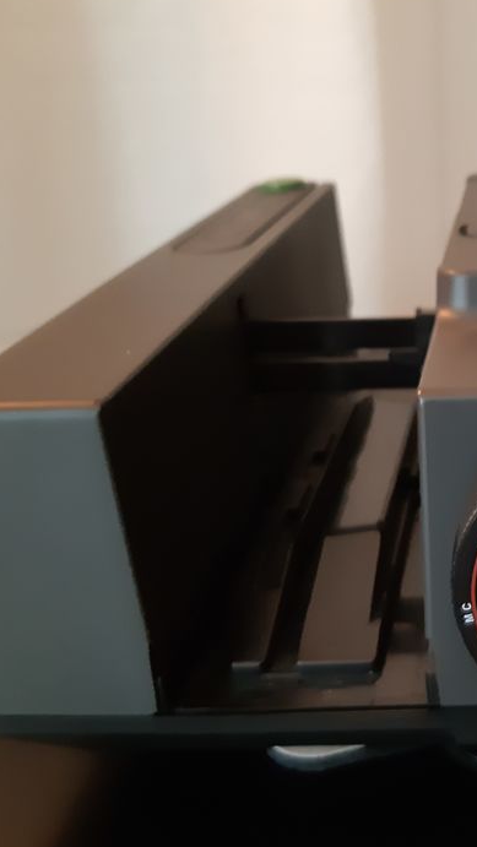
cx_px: 509
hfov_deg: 26.9
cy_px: 442
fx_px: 921
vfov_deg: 49.4
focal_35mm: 41
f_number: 1.7
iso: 640
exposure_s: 1/17
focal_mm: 3.92
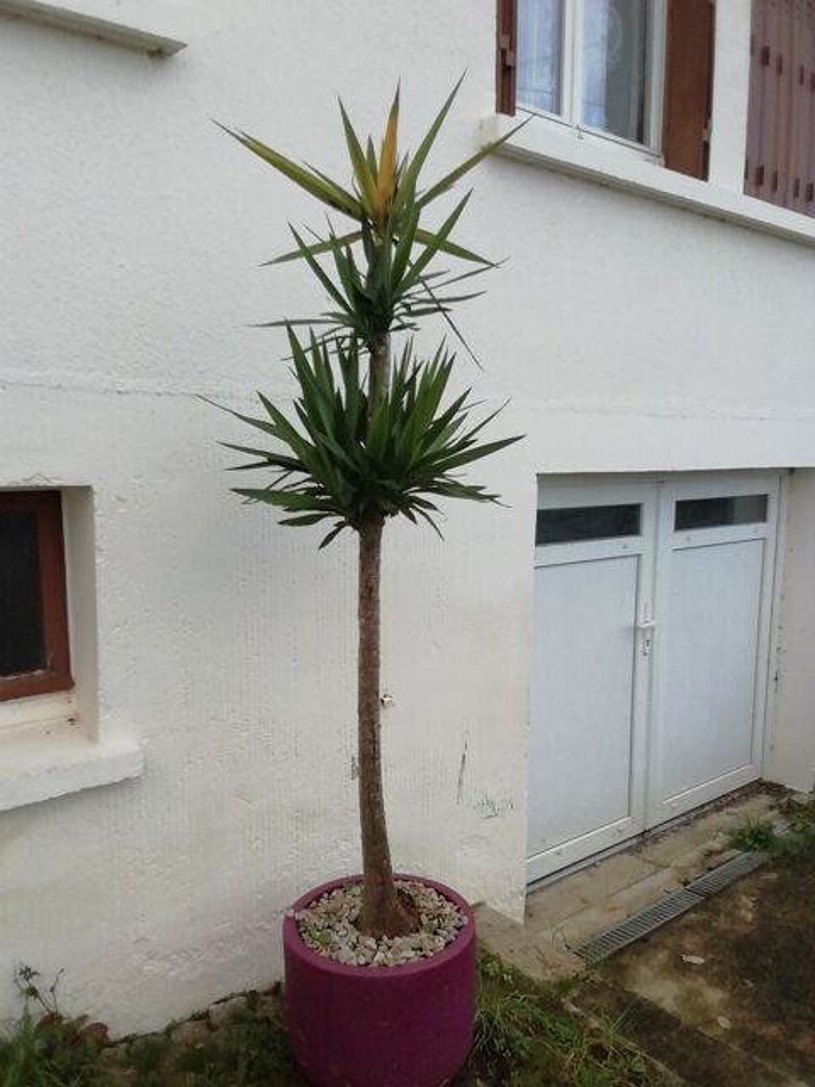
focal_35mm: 27
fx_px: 848
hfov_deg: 51.4
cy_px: 544
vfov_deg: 65.3
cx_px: 408
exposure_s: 1/521
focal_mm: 2.25
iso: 100
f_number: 2.4
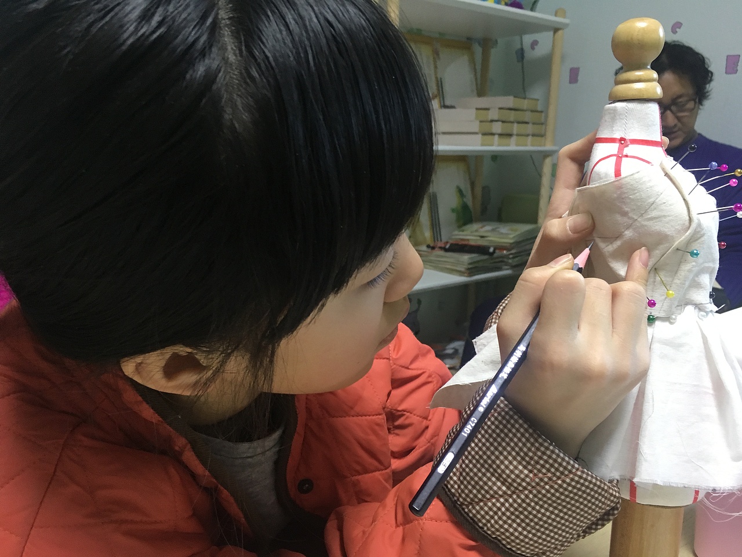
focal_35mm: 29
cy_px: 278
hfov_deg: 61.7
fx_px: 622
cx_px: 371
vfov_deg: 48.2
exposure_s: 1/33
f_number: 2.2
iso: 160
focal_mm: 4.15
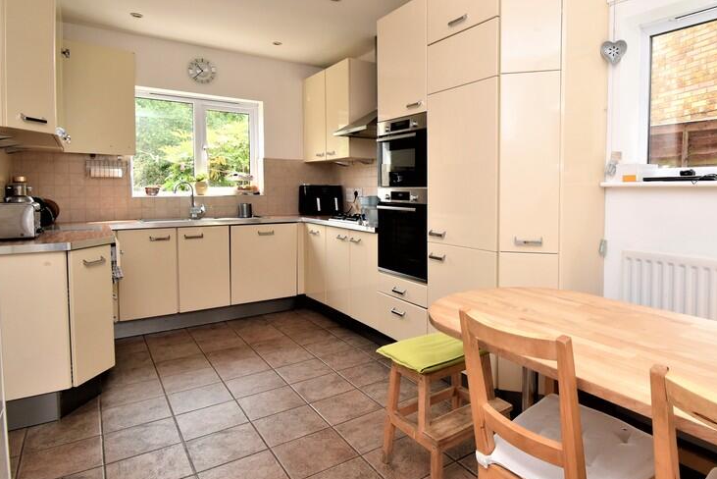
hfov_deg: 79.7
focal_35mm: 21
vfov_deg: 59.3
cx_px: 447
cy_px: 209
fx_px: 418
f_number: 5.6
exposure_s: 1/125
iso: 400
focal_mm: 10
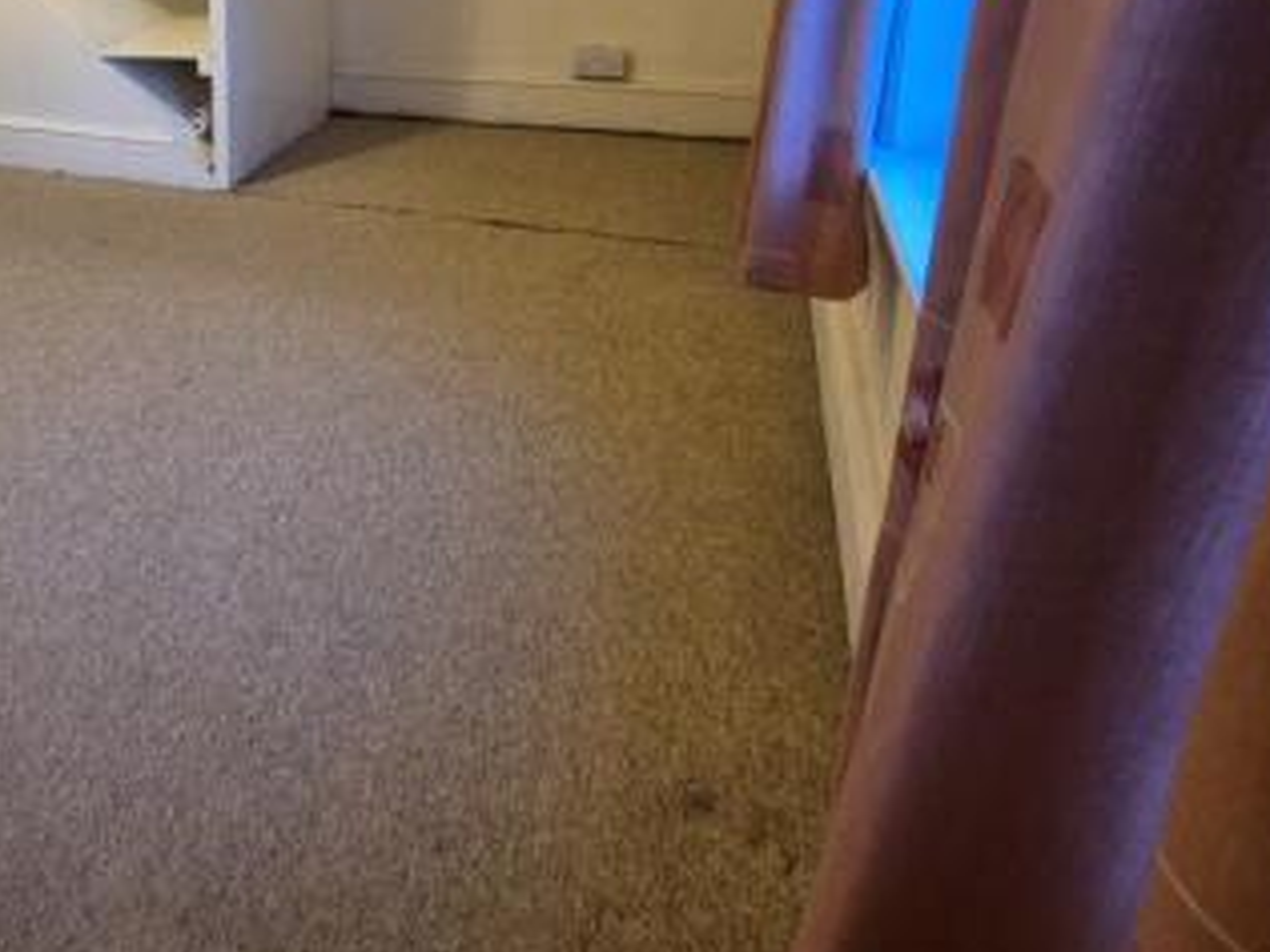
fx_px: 881
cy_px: 114
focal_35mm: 24
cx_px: 123
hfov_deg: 60.4
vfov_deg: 51.0
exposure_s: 1/50
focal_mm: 2.2
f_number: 2.2
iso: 640
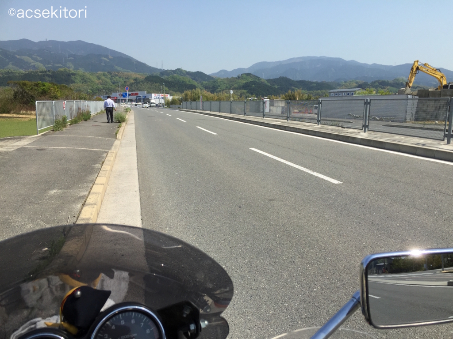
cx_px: 226
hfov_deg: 61.7
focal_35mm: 29
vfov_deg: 48.2
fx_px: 380
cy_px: 170
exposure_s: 1/2326
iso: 32
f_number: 2.2
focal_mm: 4.15
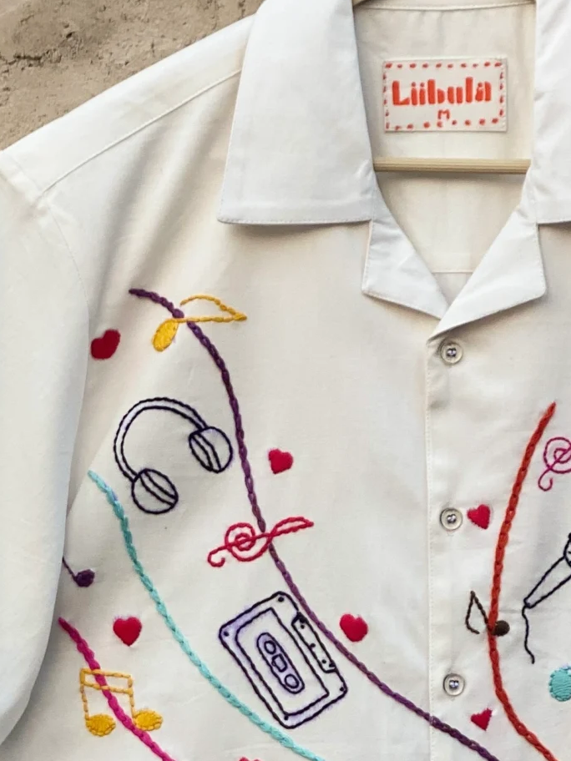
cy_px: 634
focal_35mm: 146
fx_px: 3211
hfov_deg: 10.1
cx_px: 432
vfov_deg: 13.4
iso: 32
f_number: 2
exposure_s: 1/122
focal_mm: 6
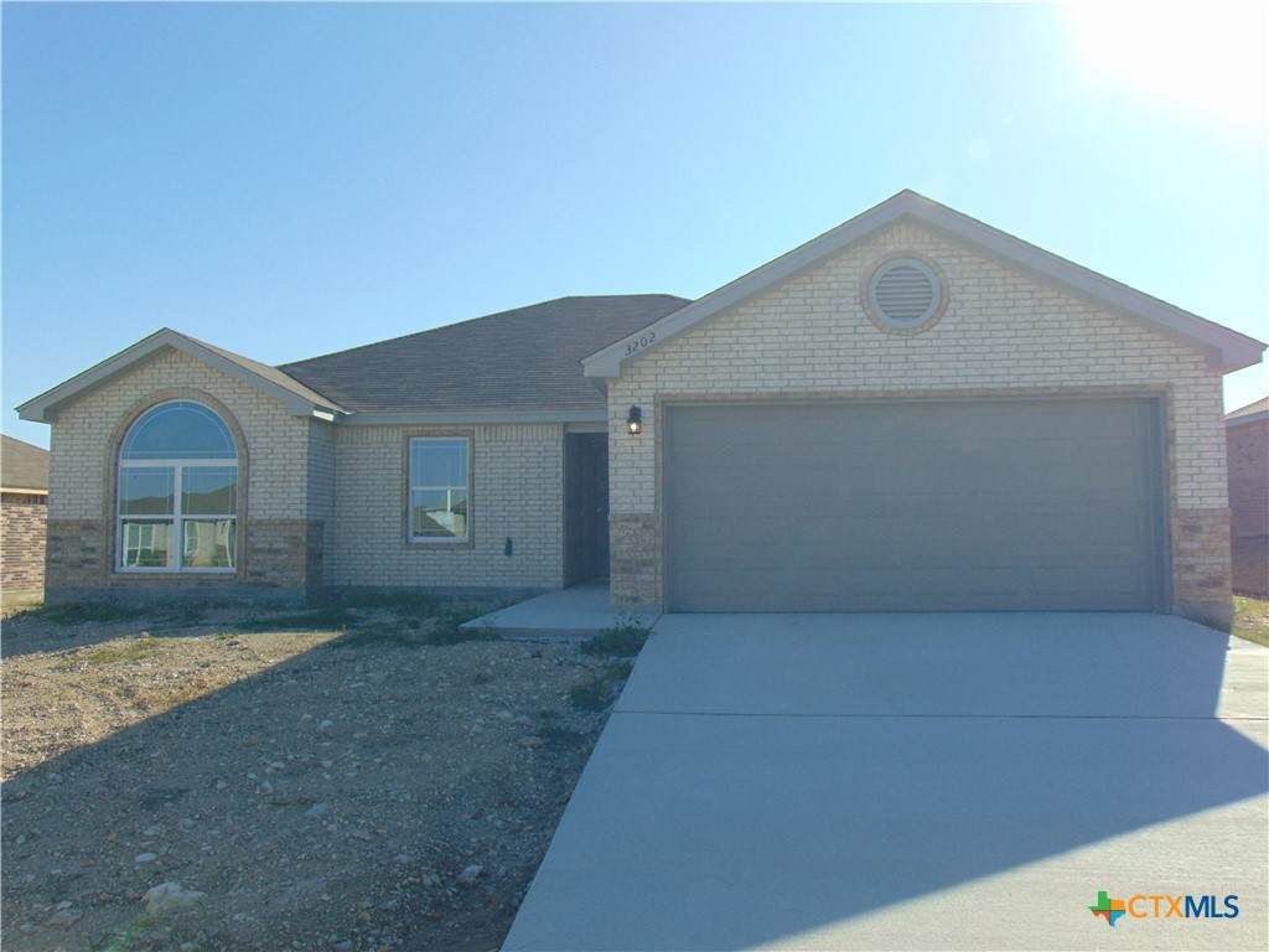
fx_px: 990
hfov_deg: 65.3
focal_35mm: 27
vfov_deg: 51.4
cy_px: 476
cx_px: 634
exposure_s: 1/250
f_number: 7.9
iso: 80
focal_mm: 4.9
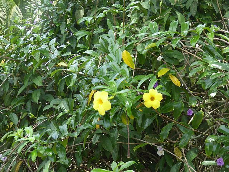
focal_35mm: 75
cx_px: 114
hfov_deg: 26.0
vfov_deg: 19.6
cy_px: 86
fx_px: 496
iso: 320
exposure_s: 1/250
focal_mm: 12.5
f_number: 4.5
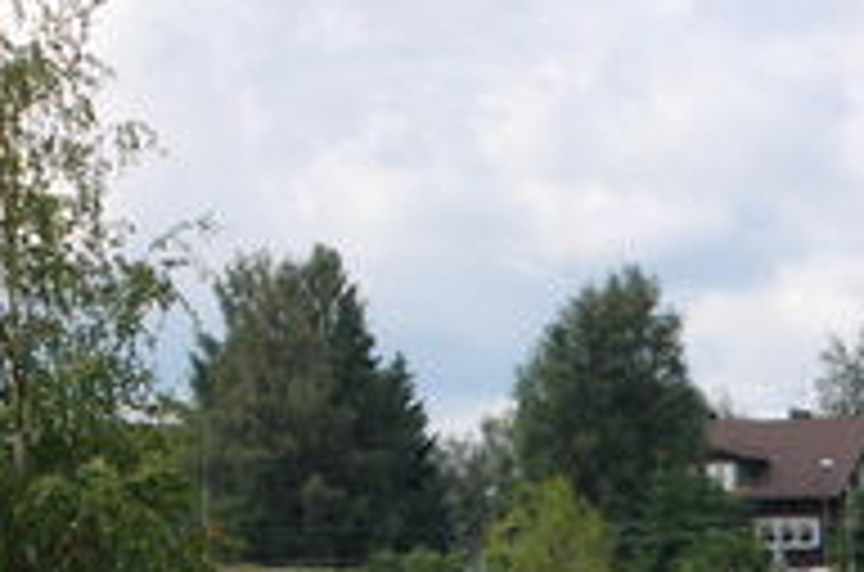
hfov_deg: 7.5
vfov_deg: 4.9
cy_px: 910
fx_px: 6600
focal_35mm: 276
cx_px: 873
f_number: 5.6
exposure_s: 1/2000
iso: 800
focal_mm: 55
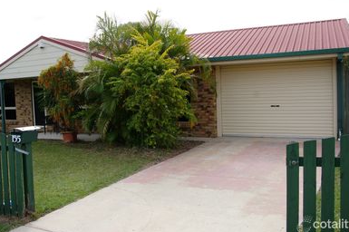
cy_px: 101
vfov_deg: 39.8
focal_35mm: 33
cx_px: 157
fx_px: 320
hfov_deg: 57.1
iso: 200
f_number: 6.7
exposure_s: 1/350
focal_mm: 18
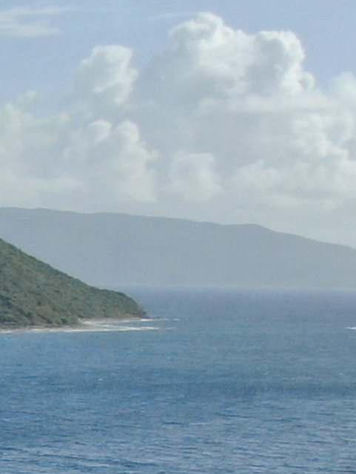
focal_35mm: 145
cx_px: -887
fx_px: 1988
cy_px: 717
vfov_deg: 12.9
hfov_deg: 8.0
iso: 100
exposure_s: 1/2127
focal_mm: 4.39
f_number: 2.8
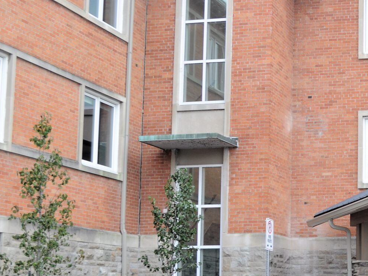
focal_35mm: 82
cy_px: 185
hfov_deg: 22.1
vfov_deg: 17.9
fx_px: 872
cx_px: 438
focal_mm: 22
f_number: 5.6
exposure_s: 1/125
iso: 250
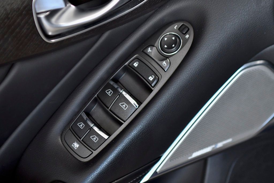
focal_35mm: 105
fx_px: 799
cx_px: 137
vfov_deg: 13.0
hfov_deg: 19.5
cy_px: 92
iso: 1250
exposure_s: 1/250
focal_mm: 70
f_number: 3.5
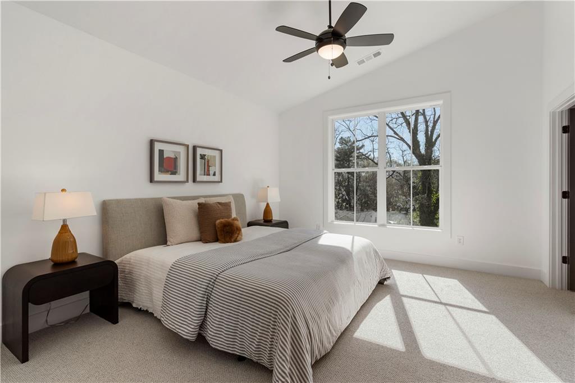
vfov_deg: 73.7
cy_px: 192
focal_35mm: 16
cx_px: 288
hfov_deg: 96.8
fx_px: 255
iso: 640
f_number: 7.1
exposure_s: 1/3200
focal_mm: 16
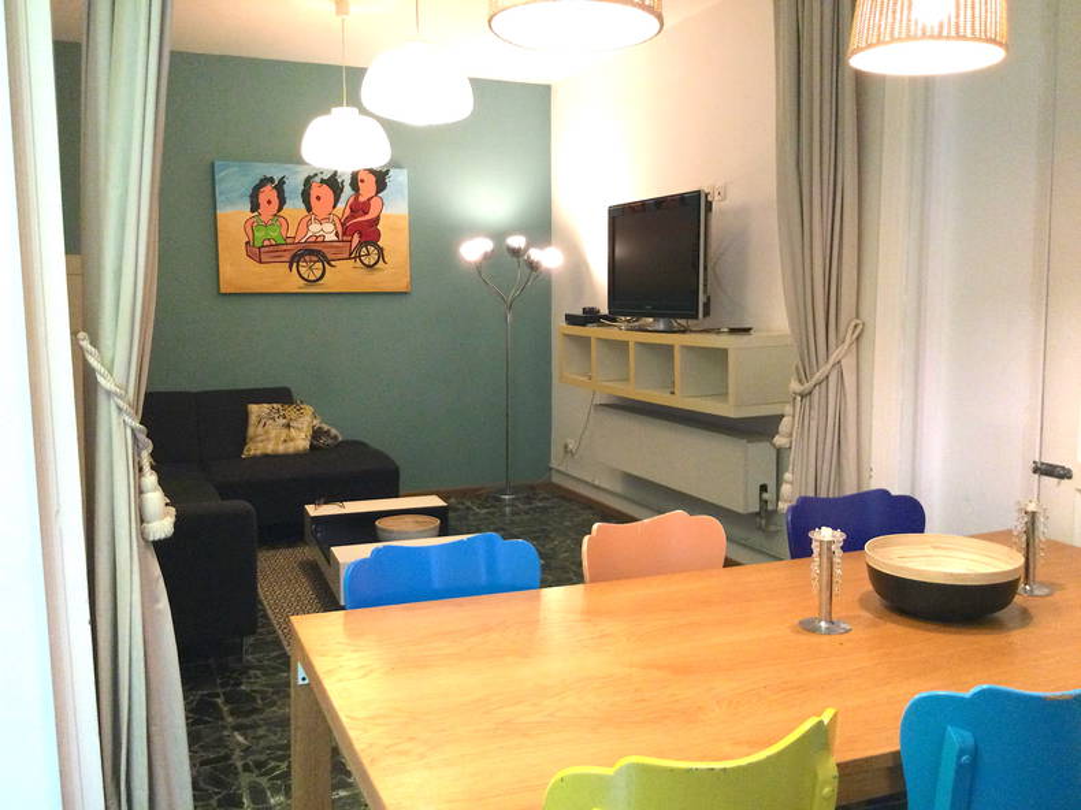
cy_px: 405
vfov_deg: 45.4
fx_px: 968
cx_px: 540
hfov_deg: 58.4
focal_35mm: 31
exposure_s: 1/33
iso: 200
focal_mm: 3.3
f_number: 2.4
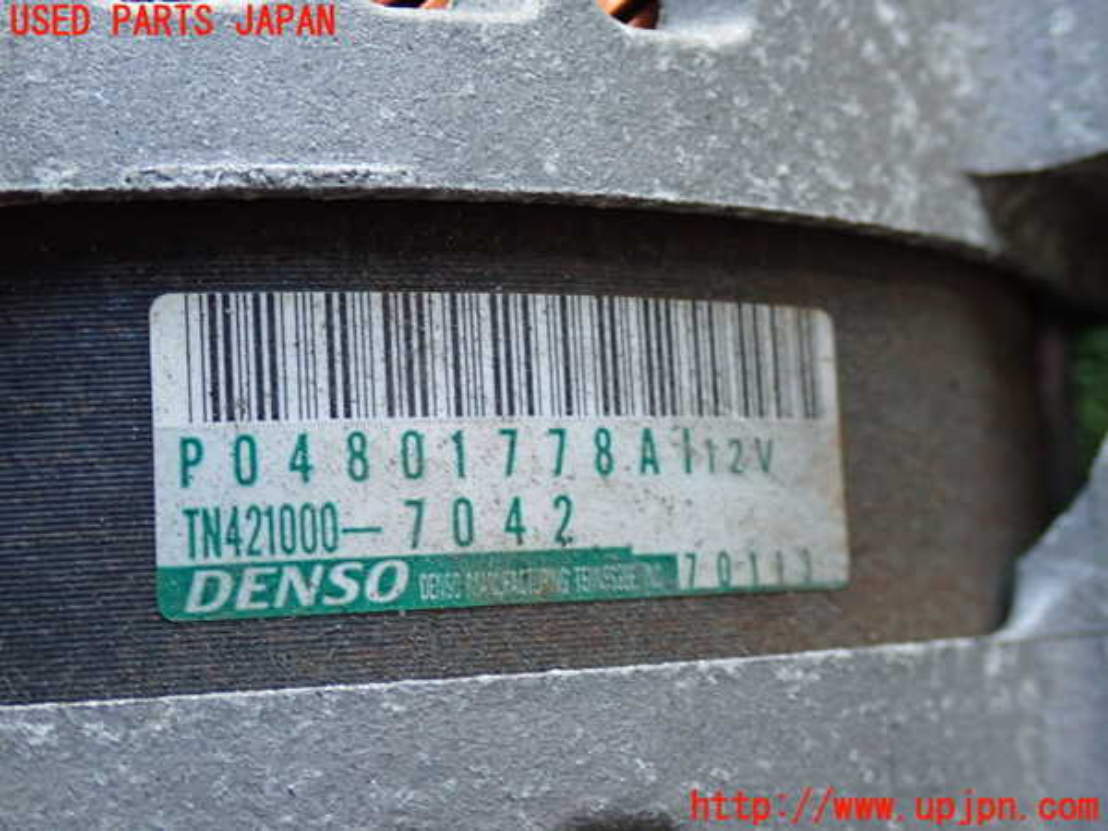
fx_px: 1856
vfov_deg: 25.2
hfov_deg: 33.2
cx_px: 554
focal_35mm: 58
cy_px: 416
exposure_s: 1/60
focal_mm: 10.35
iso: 500
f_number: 3.5
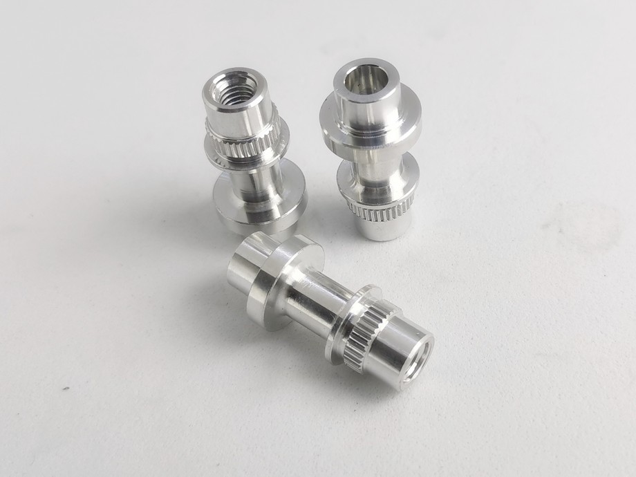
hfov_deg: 44.8
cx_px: 318
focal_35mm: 42
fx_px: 772
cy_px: 238
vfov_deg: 34.3
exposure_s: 1/882
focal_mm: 5.58
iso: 50
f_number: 1.8
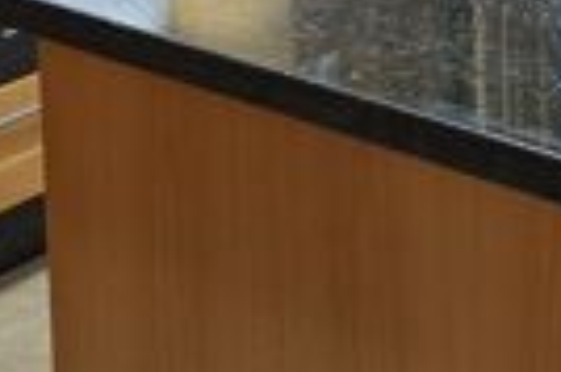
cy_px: -318
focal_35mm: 126
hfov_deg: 16.1
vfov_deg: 10.2
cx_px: 488
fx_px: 1961
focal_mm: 6.3
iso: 125
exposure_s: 1/100
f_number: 1.7
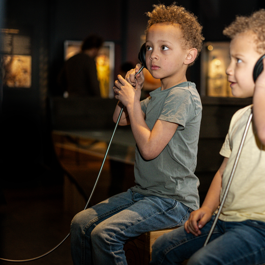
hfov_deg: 26.7
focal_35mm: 64
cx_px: 183
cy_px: 132
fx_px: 554
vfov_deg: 26.9
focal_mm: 33
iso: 800
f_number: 1.4
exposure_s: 1/250
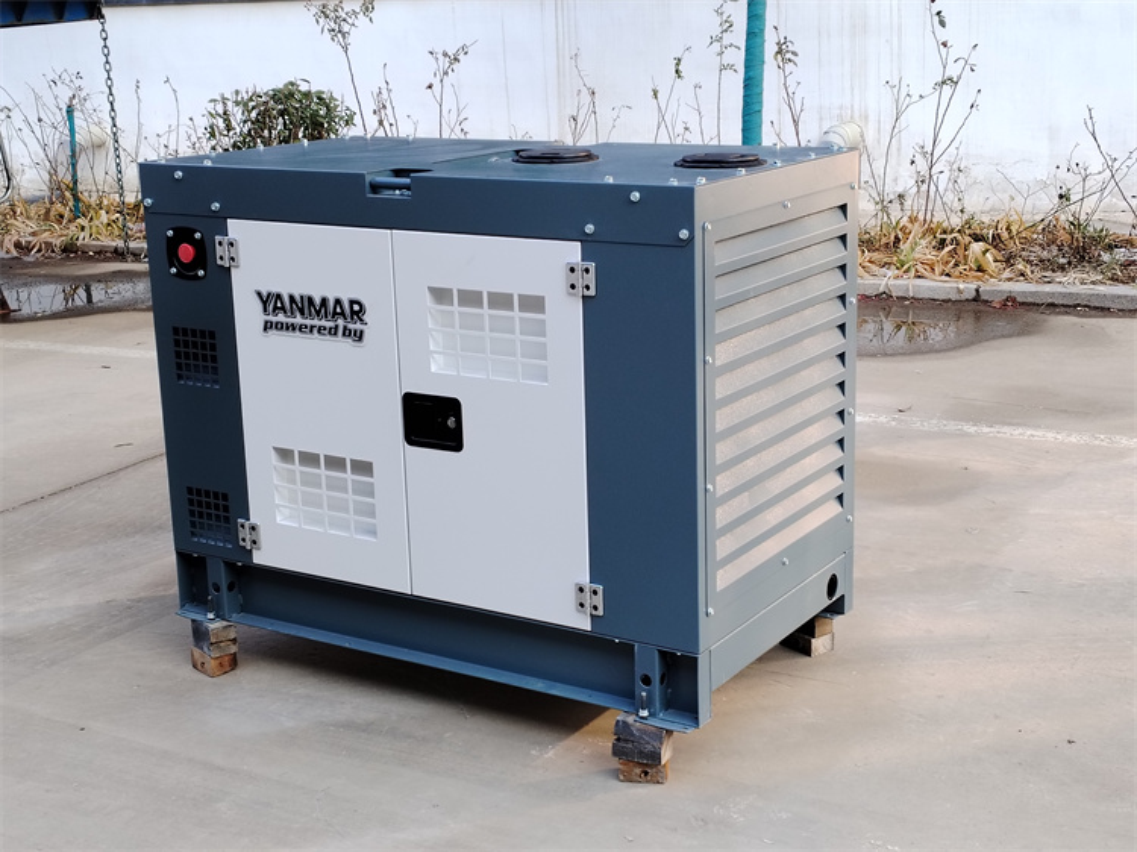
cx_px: 568
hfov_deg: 37.5
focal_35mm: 51
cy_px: 426
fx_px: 1675
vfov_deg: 28.5
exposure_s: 1/285
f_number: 1.8
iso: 120
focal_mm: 4.25
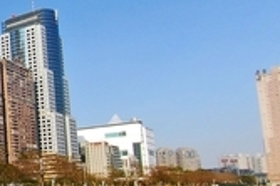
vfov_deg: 18.2
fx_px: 490
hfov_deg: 24.6
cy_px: -121
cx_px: -141
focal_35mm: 63
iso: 200
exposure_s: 1/60
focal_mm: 10
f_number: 18
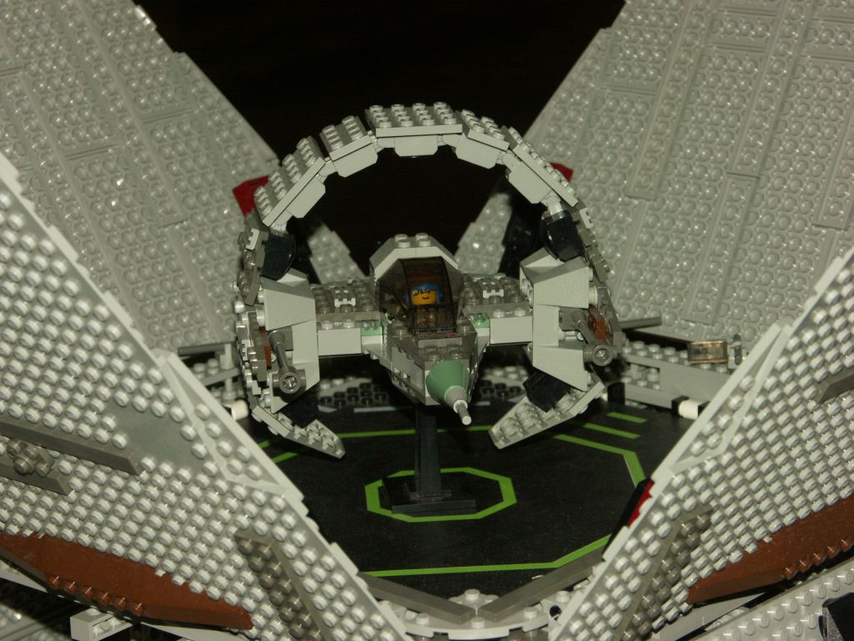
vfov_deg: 11.5
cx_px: 427
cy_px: 320
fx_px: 3183
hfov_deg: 15.3
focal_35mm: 129
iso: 200
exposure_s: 1/125
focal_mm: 32.98
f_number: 5.6
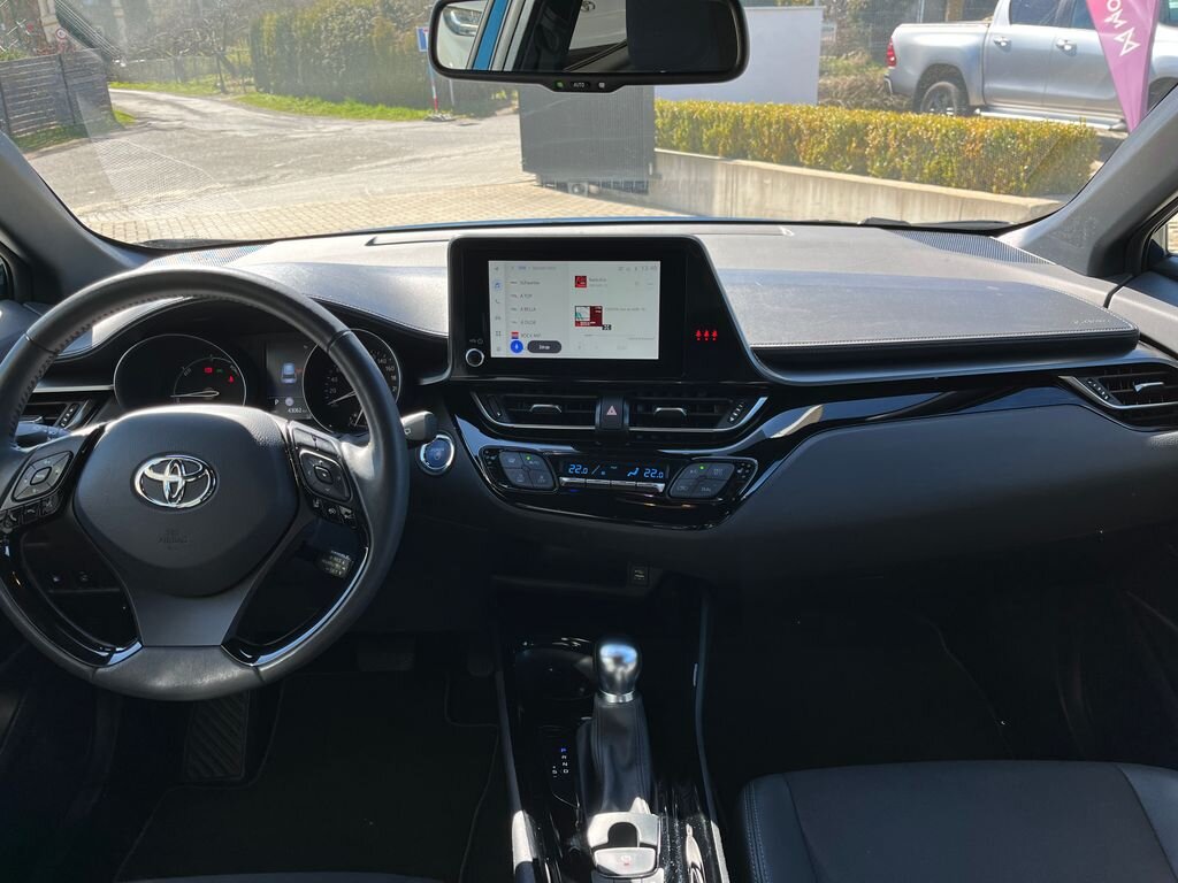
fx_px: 885
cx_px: 589
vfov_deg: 53.1
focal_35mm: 26
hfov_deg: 67.3
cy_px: 442
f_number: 1.6
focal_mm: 5.1
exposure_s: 1/456
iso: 50
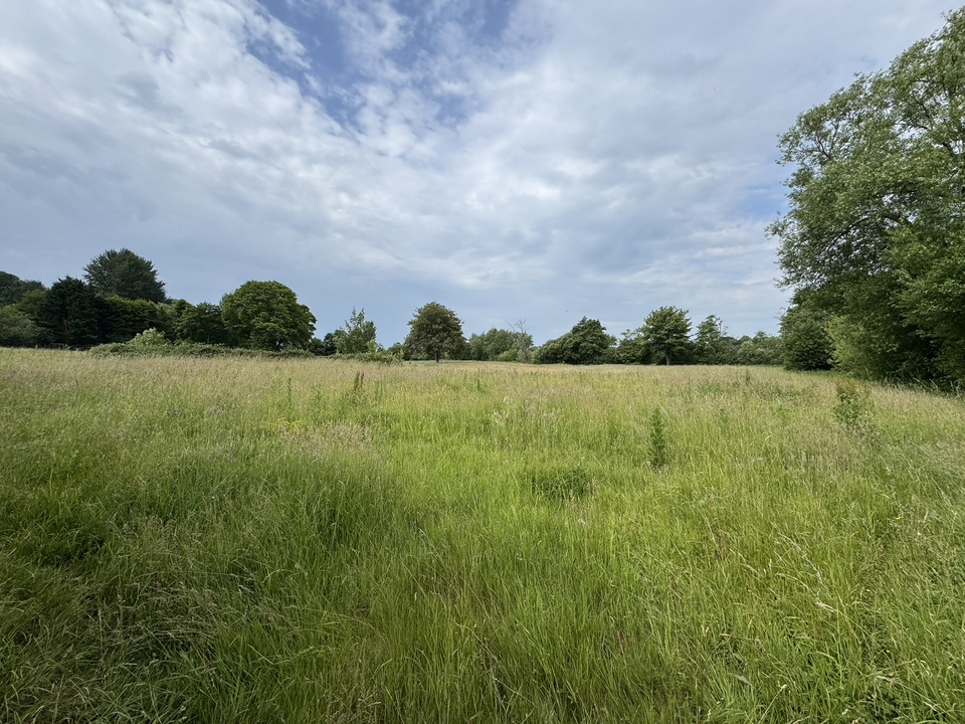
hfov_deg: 102.1
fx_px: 390
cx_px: 482
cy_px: 362
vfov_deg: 85.7
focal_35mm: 14
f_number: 2.2
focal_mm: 2.22
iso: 50
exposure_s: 1/2415
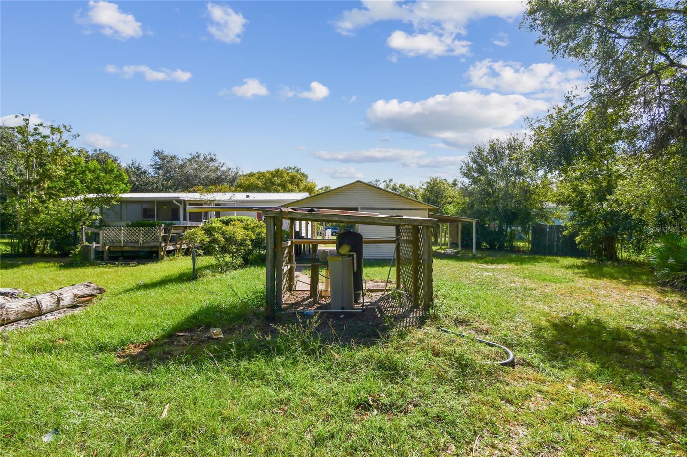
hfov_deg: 100.4
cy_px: 228
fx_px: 286
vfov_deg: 77.3
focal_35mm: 15
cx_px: 344
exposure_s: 1/1000
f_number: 7.1
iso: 100
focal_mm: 10
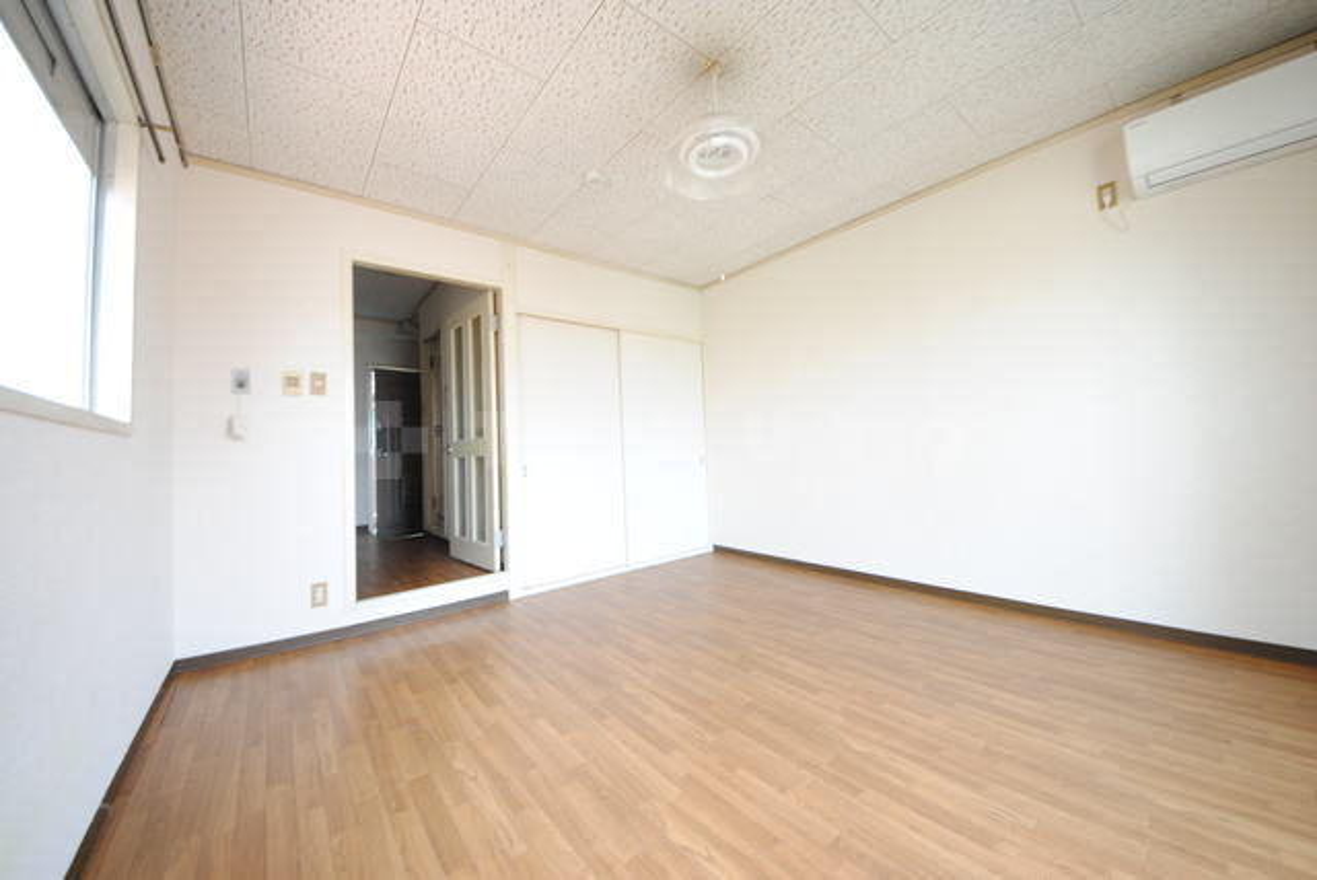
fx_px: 439
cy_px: 440
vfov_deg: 90.1
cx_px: 658
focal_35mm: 12
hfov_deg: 112.6
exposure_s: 1/10
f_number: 4.5
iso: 100
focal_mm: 8
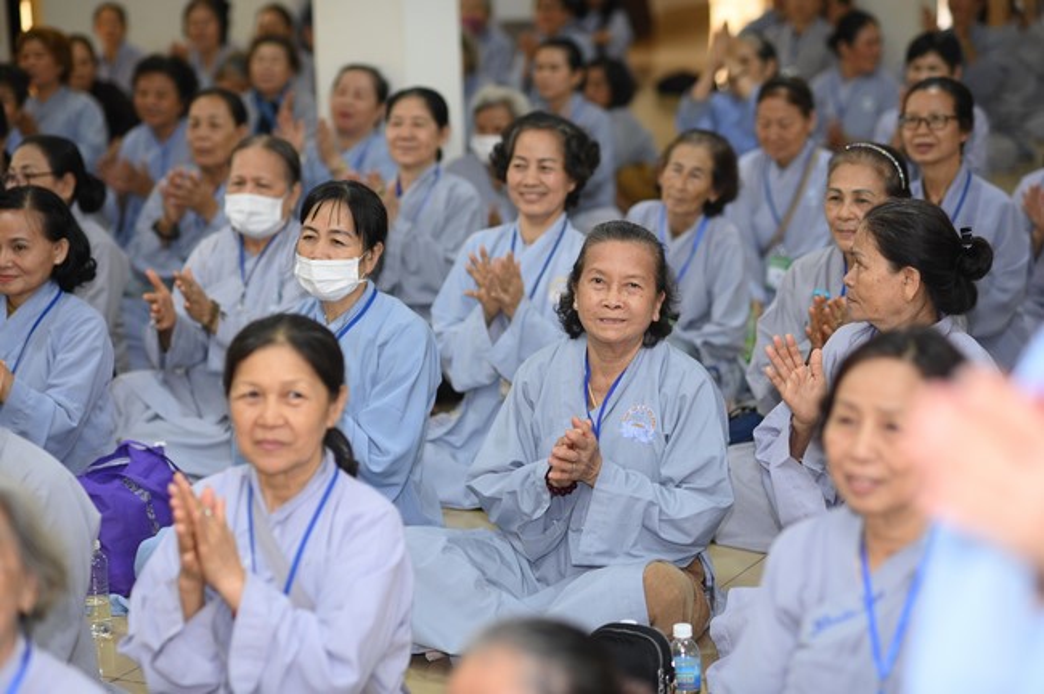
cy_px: 347
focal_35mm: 85
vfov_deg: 16.0
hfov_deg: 23.9
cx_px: 522
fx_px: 2462
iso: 1250
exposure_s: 1/160
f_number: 2.5
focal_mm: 85
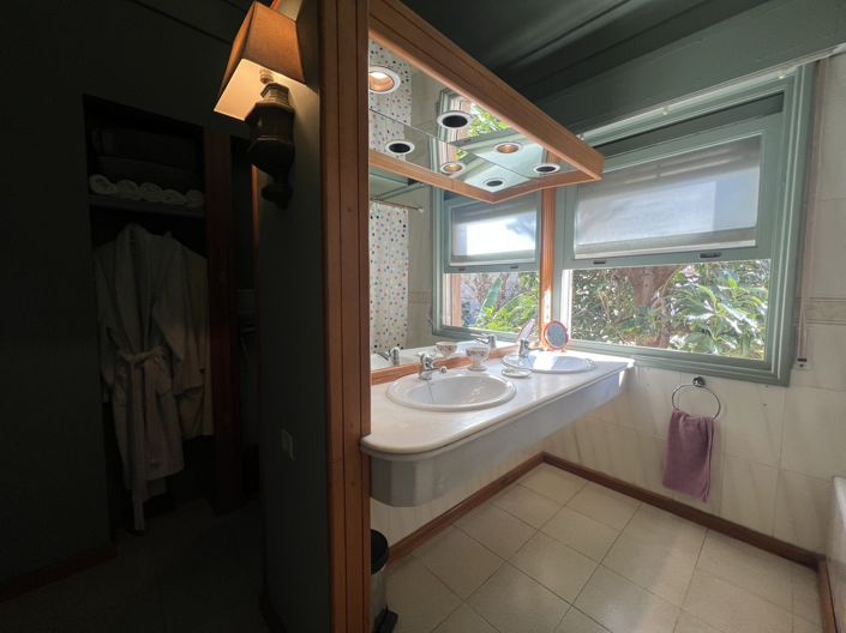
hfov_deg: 106.2
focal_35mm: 13
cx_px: 423
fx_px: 318
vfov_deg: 89.9
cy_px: 316
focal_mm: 1.57
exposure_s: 1/192
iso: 32
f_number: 1.8
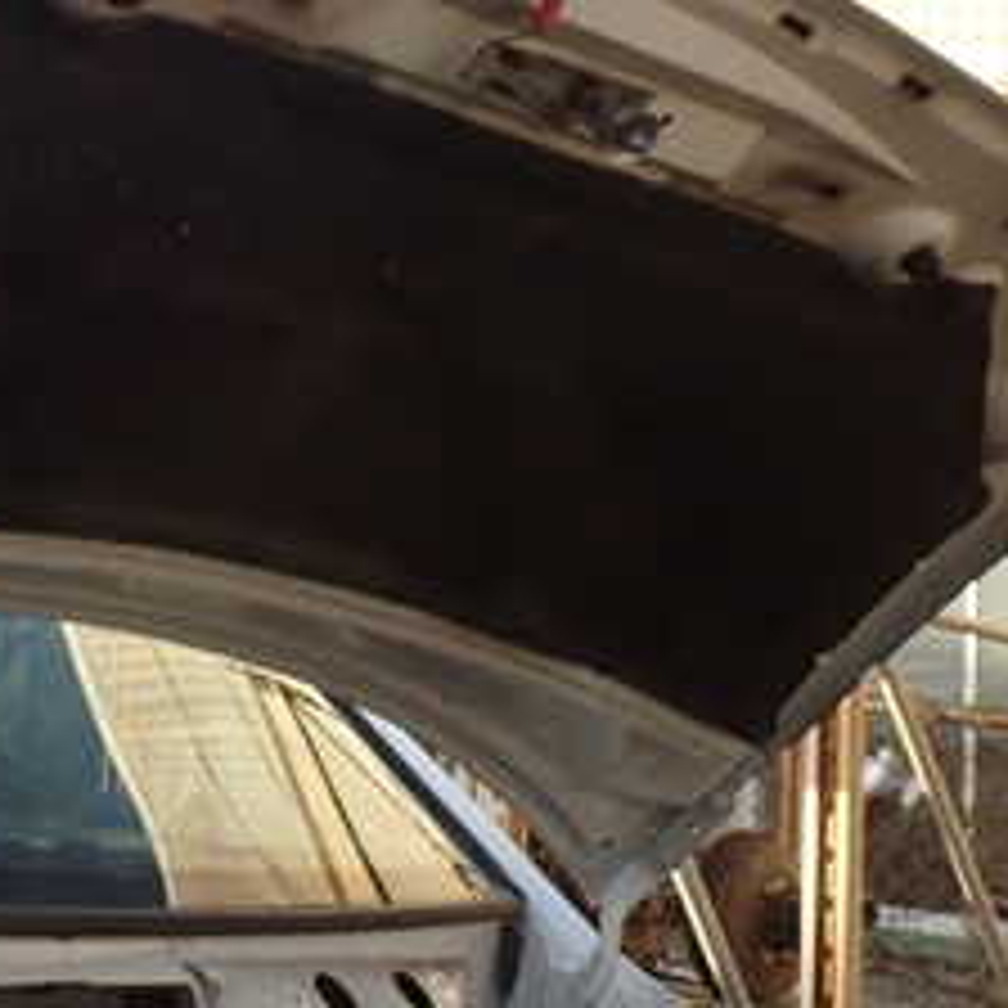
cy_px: 148
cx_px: -9
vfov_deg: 23.8
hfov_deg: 23.3
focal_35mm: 71
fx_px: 2339
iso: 100
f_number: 3.2
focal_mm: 5.4
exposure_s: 1/320
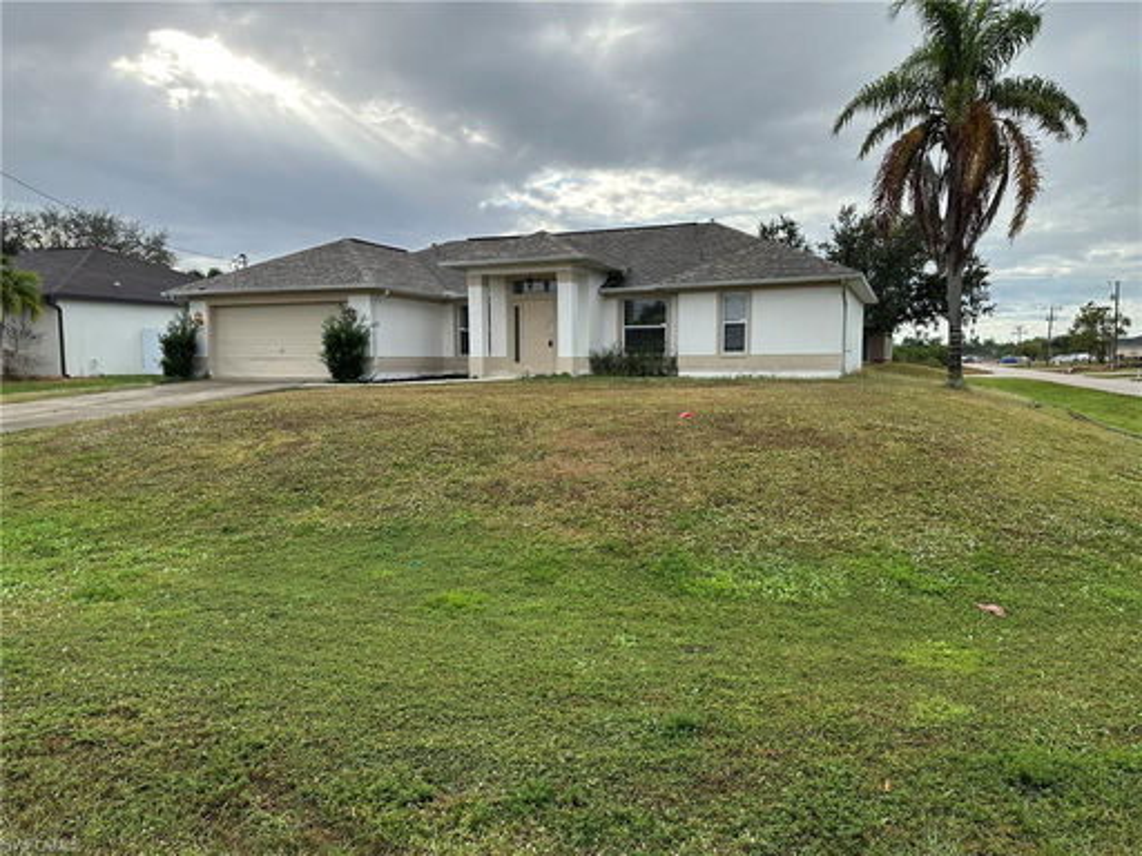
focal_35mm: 24
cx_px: 571
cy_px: 428
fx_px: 792
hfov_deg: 71.6
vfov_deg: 56.8
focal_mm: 6.86
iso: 80
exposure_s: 1/1412
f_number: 1.78
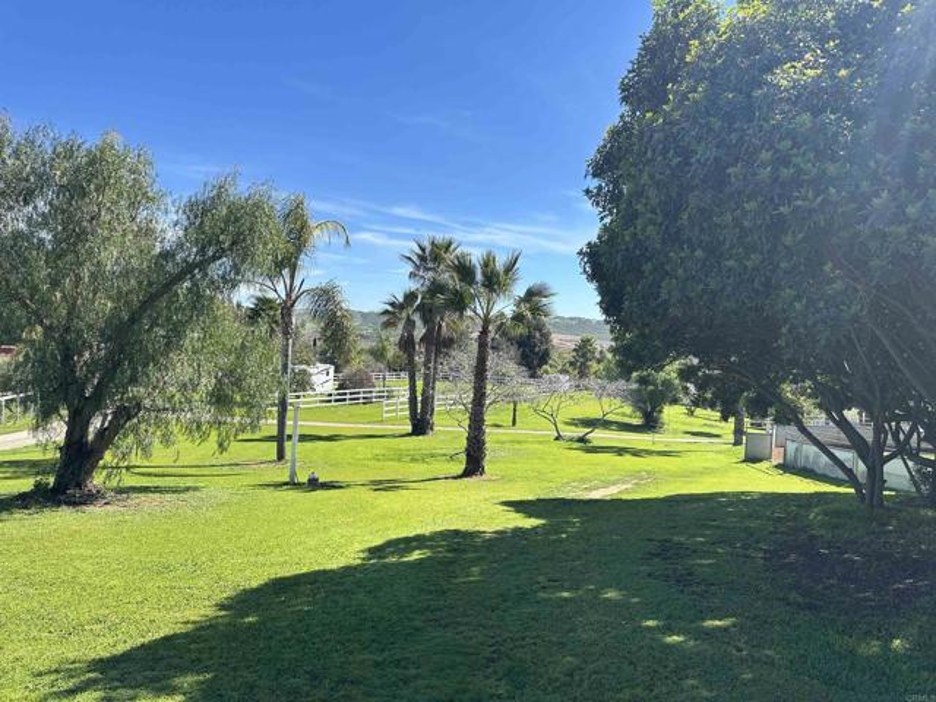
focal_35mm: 24
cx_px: 468
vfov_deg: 56.8
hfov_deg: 71.6
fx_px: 649
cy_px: 351
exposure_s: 1/2410
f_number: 1.78
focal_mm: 6.86
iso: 80
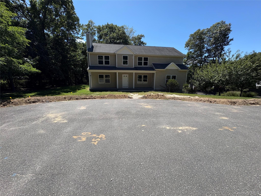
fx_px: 106
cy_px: 98
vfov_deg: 85.7
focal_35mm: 14
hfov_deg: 102.1
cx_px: 130
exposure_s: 1/1420
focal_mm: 2.22
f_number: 2.2
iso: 50
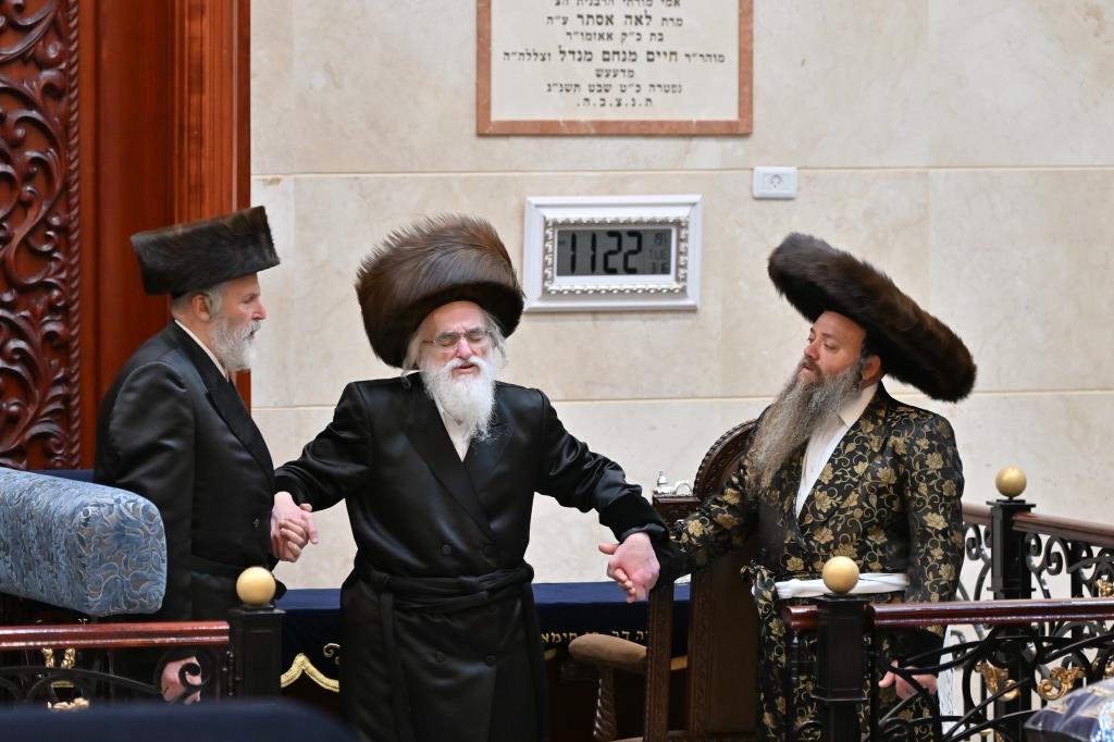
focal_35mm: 240
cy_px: 371
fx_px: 7424
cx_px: 557
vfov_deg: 5.7
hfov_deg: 8.6
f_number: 2.8
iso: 500
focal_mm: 160
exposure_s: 1/400
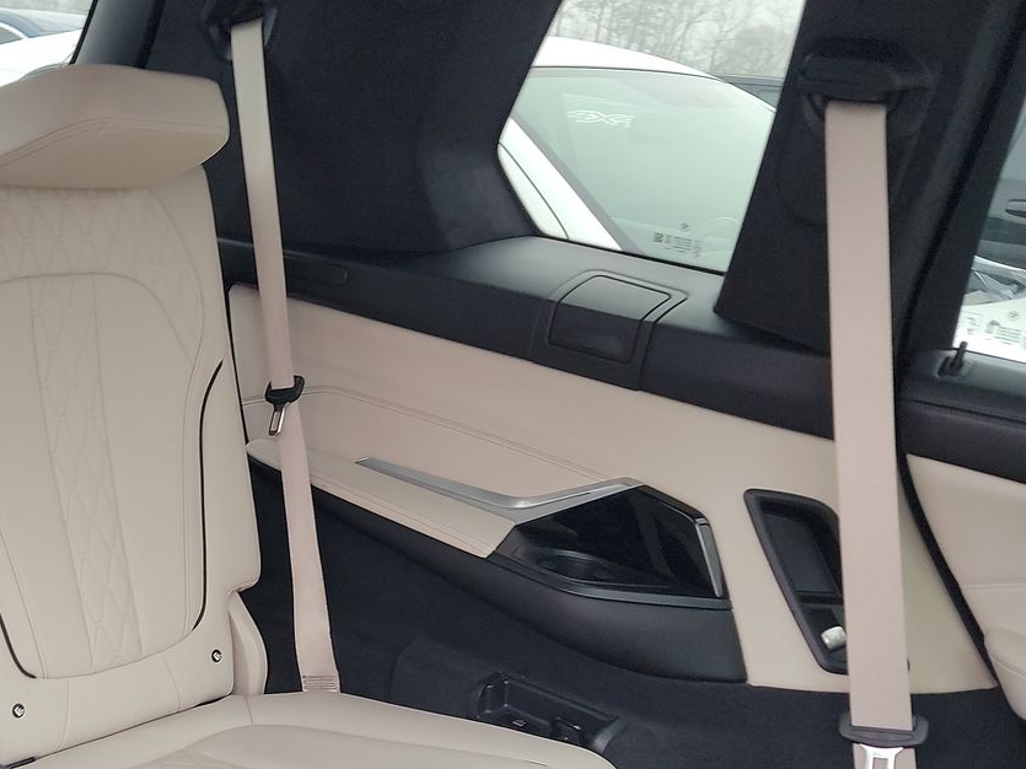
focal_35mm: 46
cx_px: 125
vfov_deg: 30.9
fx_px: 1363
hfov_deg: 38.7
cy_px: 593
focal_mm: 6.7
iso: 446
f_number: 1.8
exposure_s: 1/59
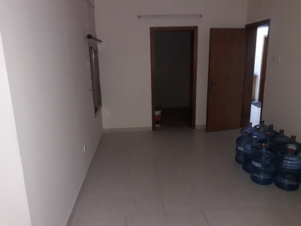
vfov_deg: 51.4
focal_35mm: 27
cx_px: 150
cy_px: 113
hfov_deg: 65.3
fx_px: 235
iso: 400
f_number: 1.9
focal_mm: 3.6
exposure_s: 1/25
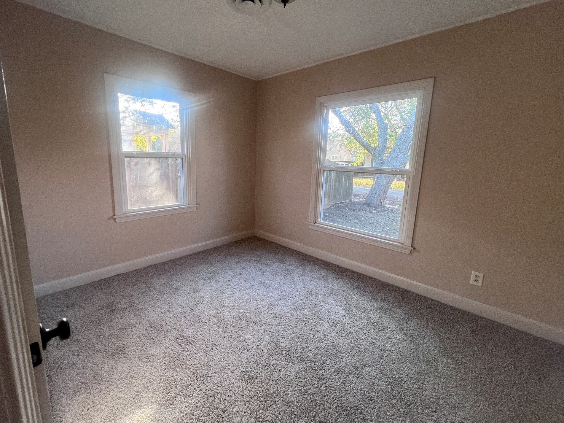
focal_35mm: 14
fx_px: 228
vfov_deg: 85.6
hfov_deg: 102.0
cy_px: 203
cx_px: 272
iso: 125
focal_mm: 1.57
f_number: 1.8
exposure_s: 1/99
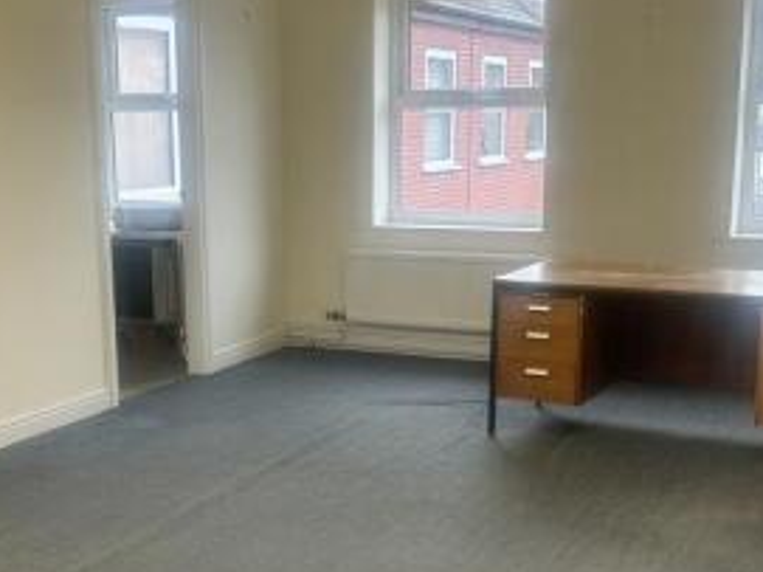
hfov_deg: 34.3
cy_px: 368
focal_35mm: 56
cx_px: 336
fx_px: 1234
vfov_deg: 26.0
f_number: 1.5
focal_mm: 5.7
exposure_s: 1/100
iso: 80
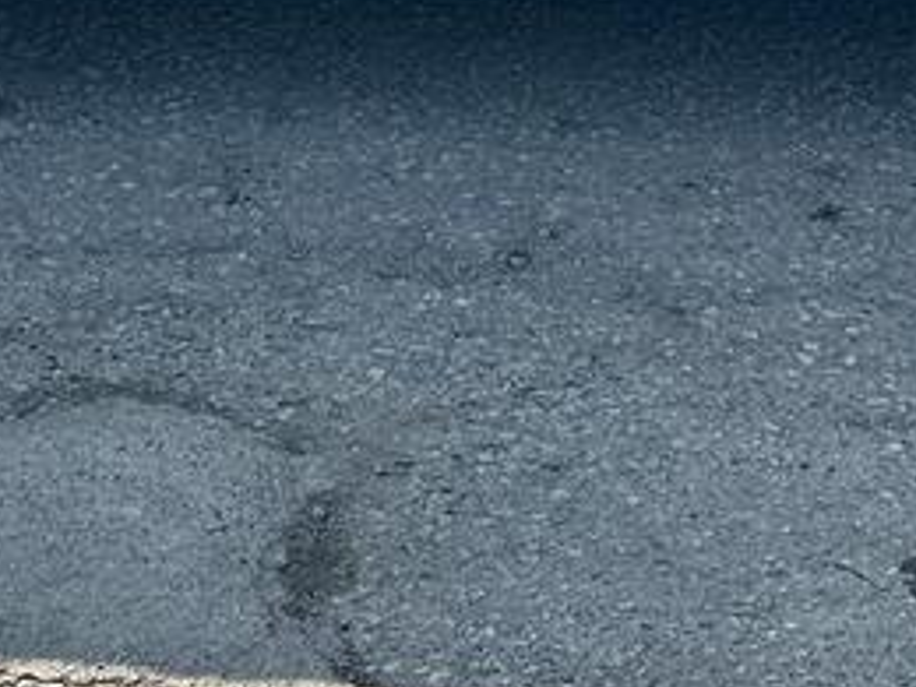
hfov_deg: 16.7
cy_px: -423
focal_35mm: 118
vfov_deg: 11.9
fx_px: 3122
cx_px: 451
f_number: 1.78
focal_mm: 6.86
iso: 80
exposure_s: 1/2110
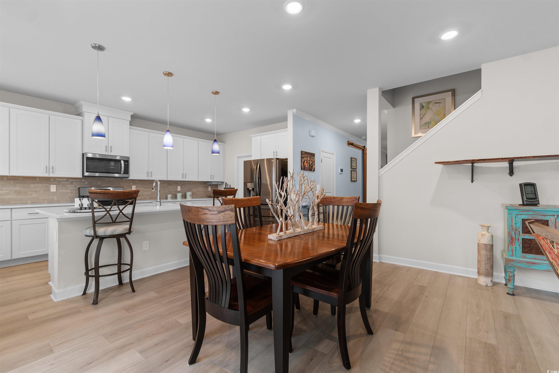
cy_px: 186
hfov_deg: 100.4
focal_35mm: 15
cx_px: 280
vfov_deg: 77.3
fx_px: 233
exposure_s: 1.6
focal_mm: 10
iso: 100
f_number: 4.5
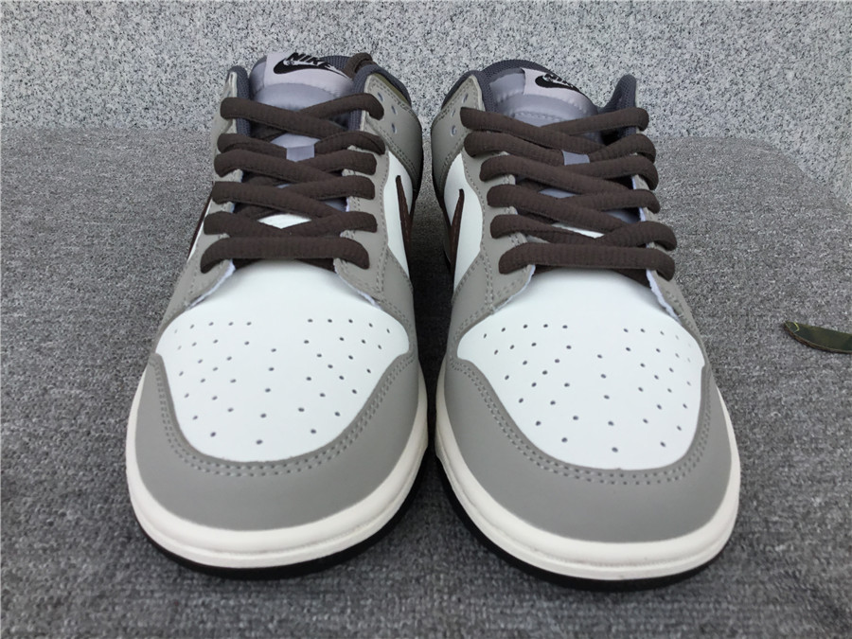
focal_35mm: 31
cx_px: 426
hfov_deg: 58.4
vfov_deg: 45.4
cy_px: 320
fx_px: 763
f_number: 2.4
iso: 25
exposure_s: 1/679
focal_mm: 3.3
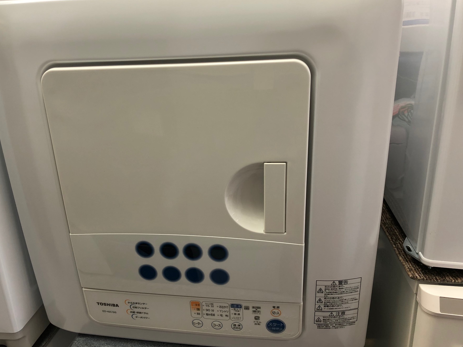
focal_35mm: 32
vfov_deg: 44.2
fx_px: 428
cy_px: 173
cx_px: 204
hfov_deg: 56.7
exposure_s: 1/100
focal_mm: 4
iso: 40
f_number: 1.8
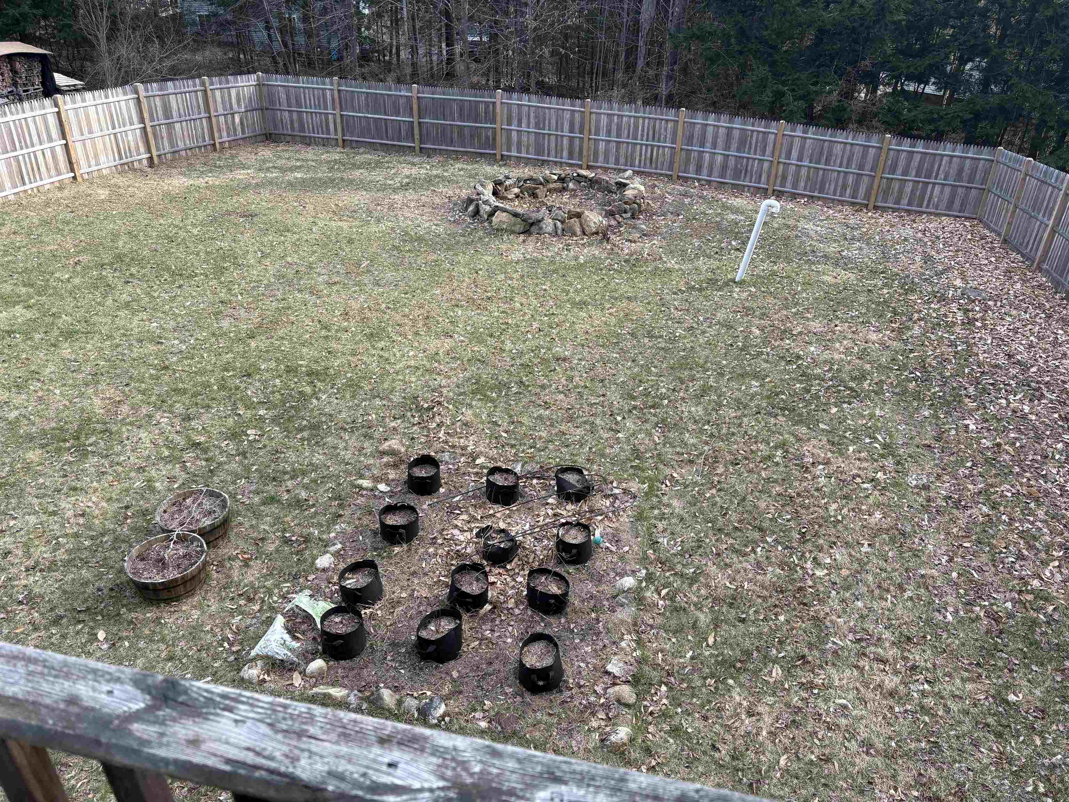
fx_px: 803
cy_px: 401
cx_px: 534
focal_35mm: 26
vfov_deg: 53.1
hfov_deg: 67.3
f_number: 1.6
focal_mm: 5.96
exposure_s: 1/591
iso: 50
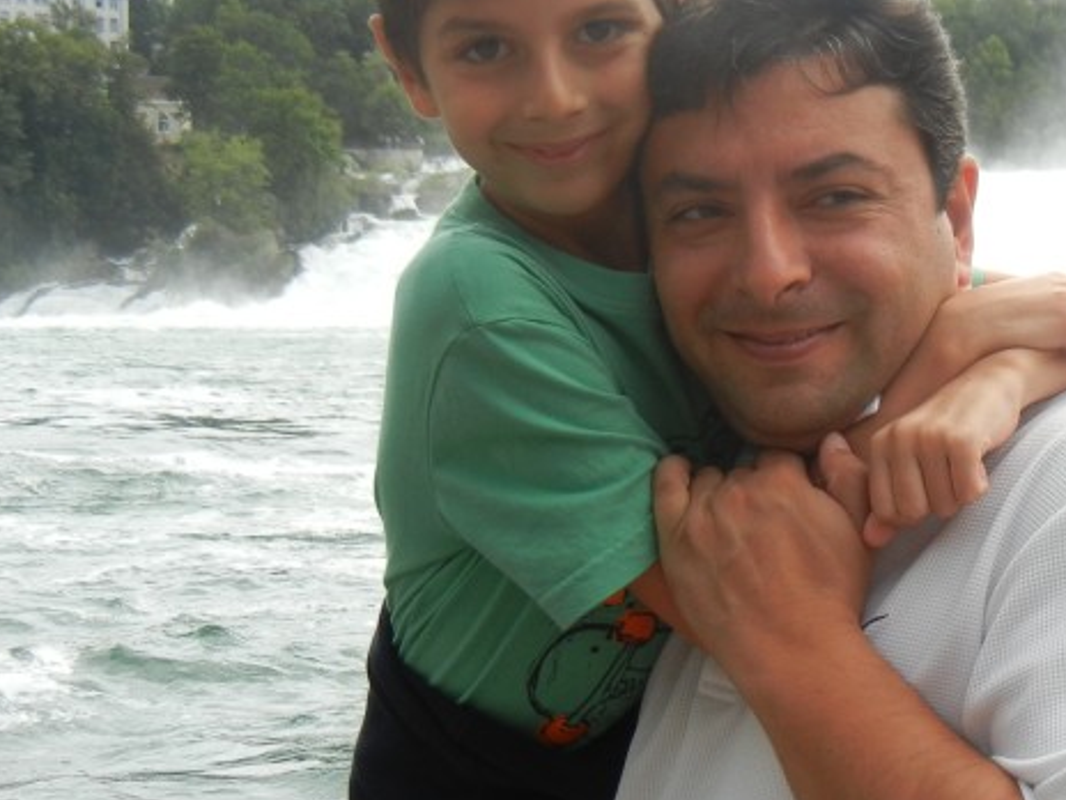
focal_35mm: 86
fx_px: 2648
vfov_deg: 17.2
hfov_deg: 22.2
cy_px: 439
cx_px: 956
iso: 160
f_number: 3.7
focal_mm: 7.1
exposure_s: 1/540
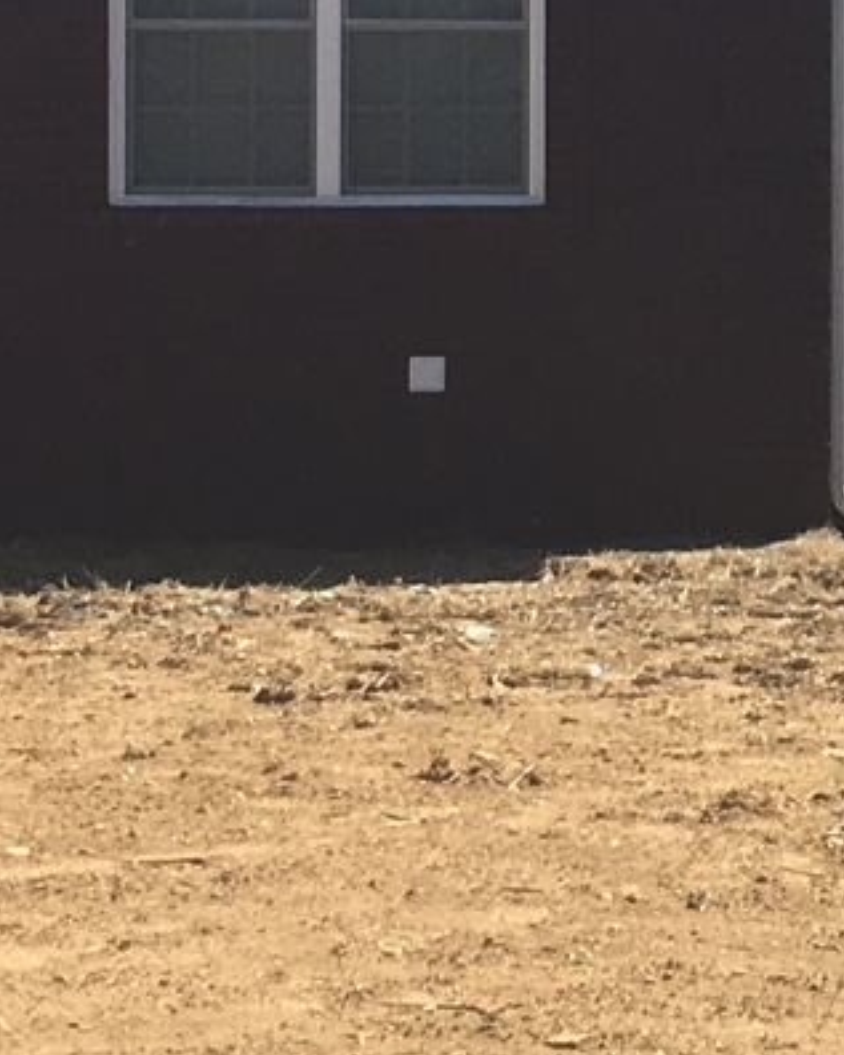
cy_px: 69
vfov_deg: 13.2
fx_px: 4495
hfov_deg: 10.4
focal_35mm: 144
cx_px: 1190
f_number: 2.2
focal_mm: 4.15
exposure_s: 1/1508
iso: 25
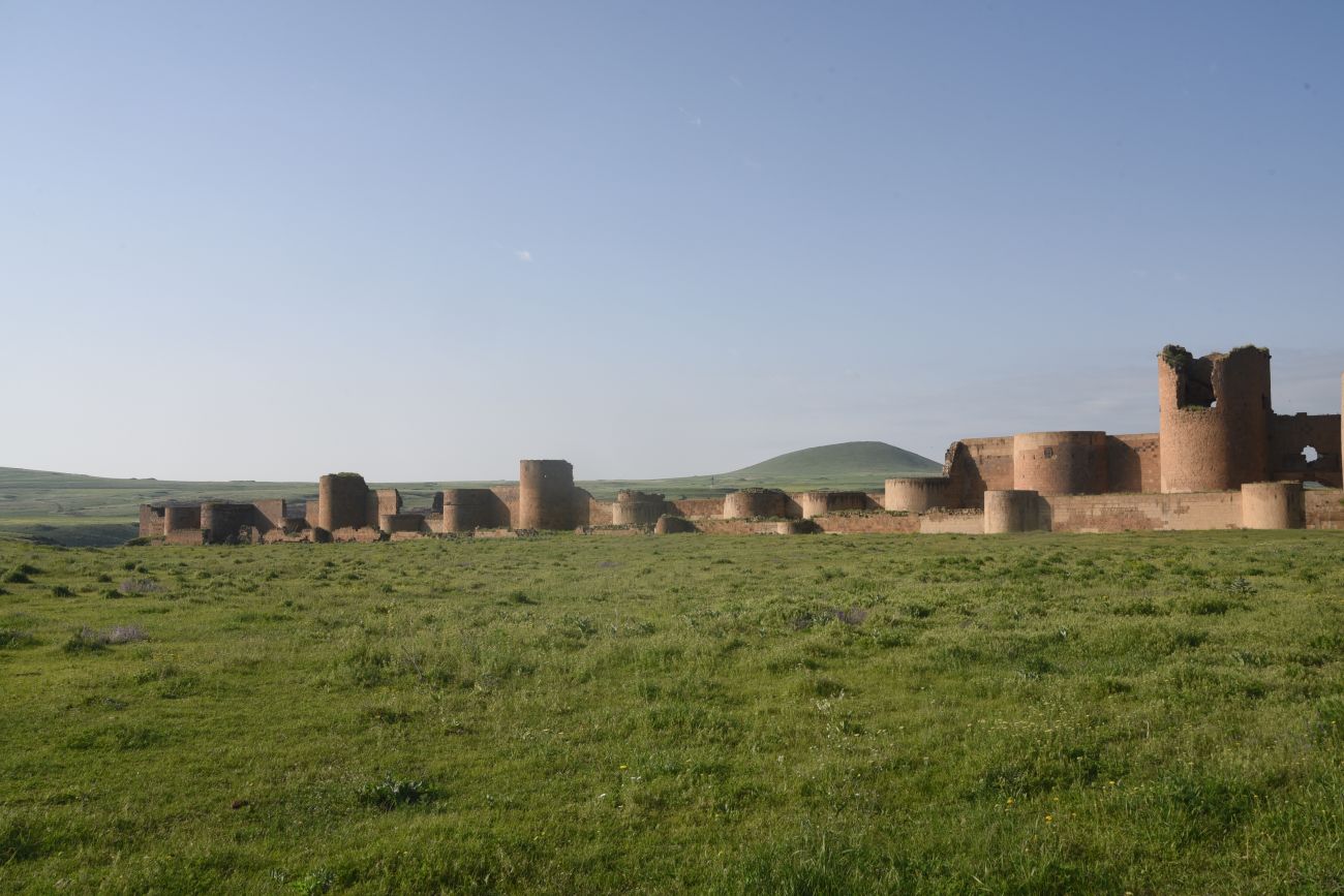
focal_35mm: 31
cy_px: 448
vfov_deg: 42.3
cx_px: 672
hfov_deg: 60.3
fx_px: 1157
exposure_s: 1/160
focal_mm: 31
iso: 160
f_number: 13
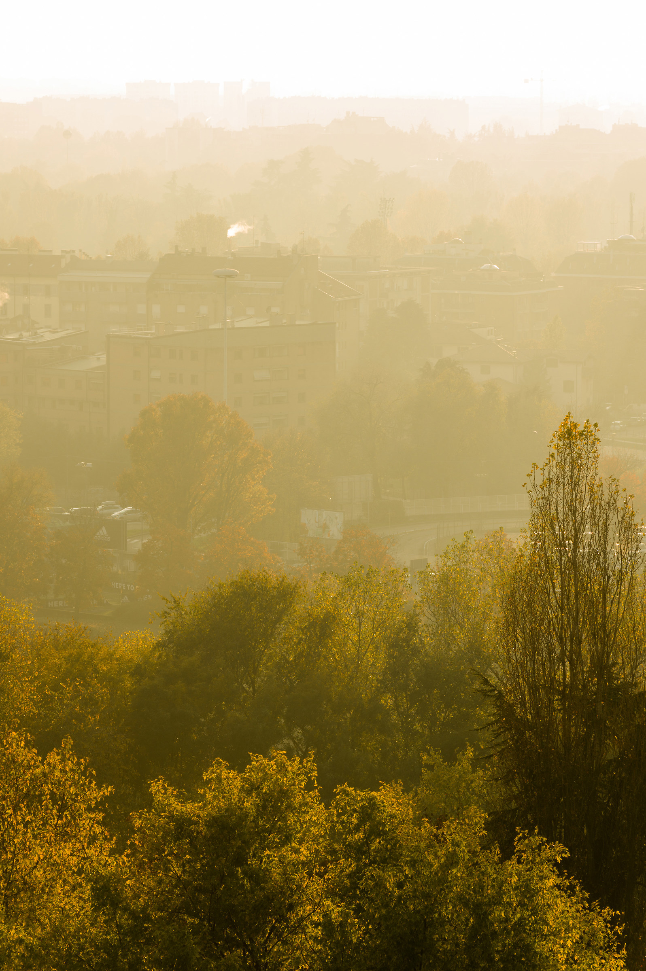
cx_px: 323
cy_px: 486
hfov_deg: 8.5
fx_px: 4368
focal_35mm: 162
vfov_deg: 12.7
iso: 100
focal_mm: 108
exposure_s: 1/80
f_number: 8
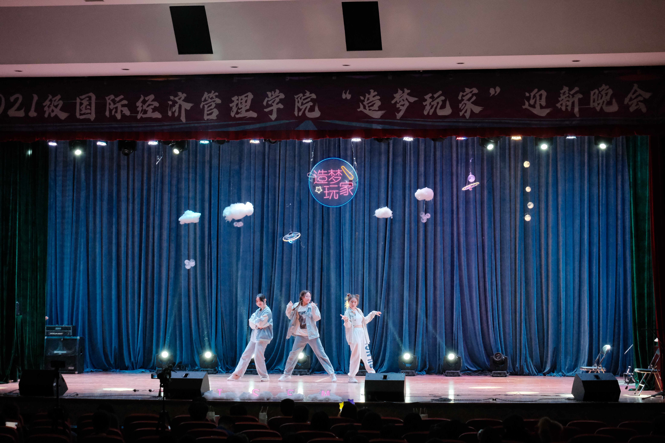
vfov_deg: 18.2
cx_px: 332
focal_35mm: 75
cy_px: 222
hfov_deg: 27.0
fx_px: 1385
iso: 6400
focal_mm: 50
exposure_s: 1/220
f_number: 5.6
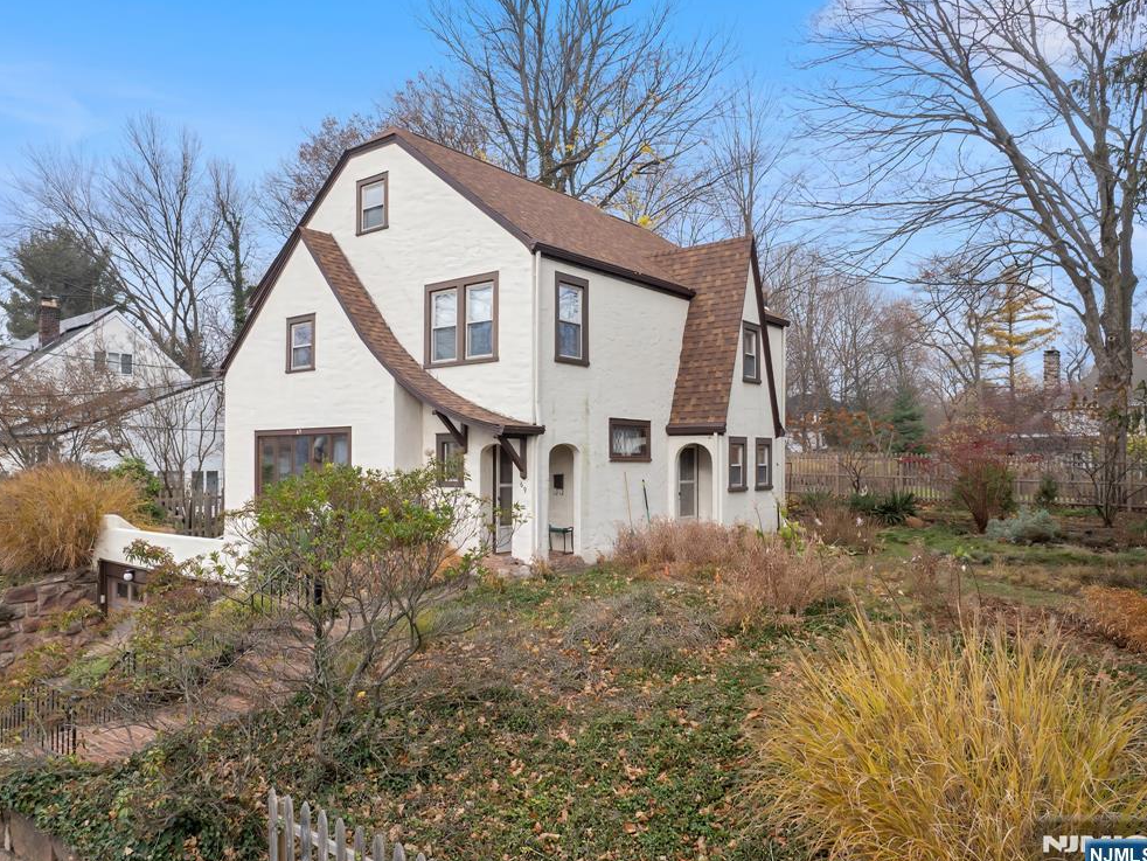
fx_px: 829
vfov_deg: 54.9
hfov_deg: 69.4
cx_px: 557
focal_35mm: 25
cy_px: 424
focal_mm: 12.3
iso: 100
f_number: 2.8
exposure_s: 1/40
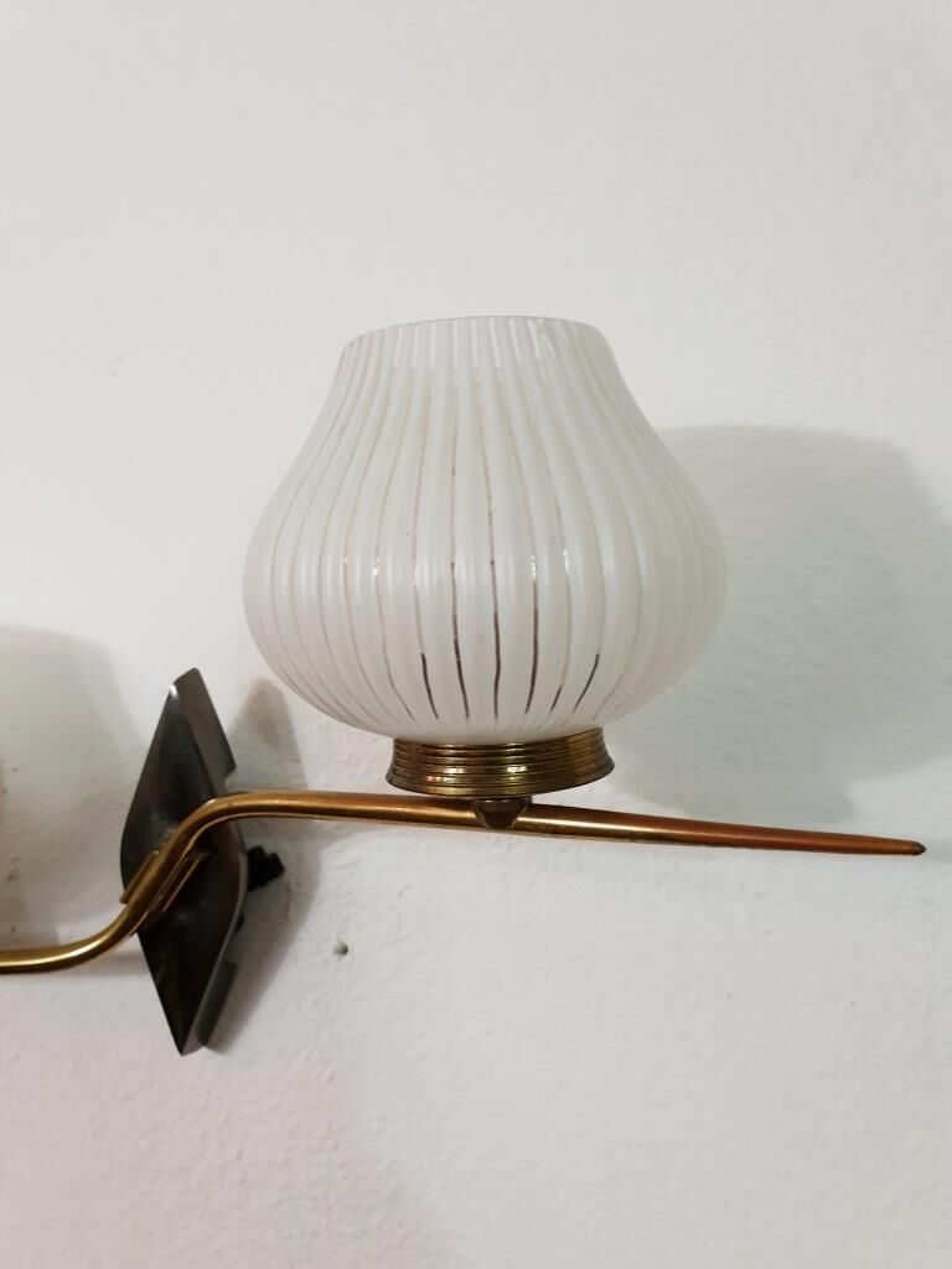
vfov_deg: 67.3
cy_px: 634
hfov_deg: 53.1
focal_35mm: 26
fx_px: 953
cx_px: 476
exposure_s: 1/33
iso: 320
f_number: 2.4
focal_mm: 4.3
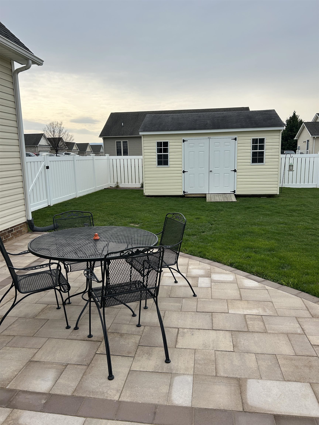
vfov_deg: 67.3
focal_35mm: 26
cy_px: 212
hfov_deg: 53.1
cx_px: 160
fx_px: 319
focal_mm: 5.7
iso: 50
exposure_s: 1/1869
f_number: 1.5
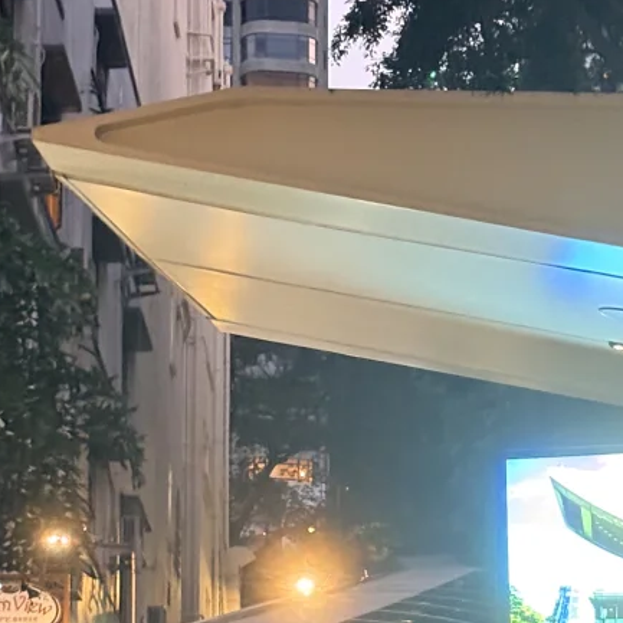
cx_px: 258
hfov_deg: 11.4
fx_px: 3115
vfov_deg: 11.3
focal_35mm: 153
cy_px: 591
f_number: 1.6
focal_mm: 5.96
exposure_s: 1/25
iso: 320
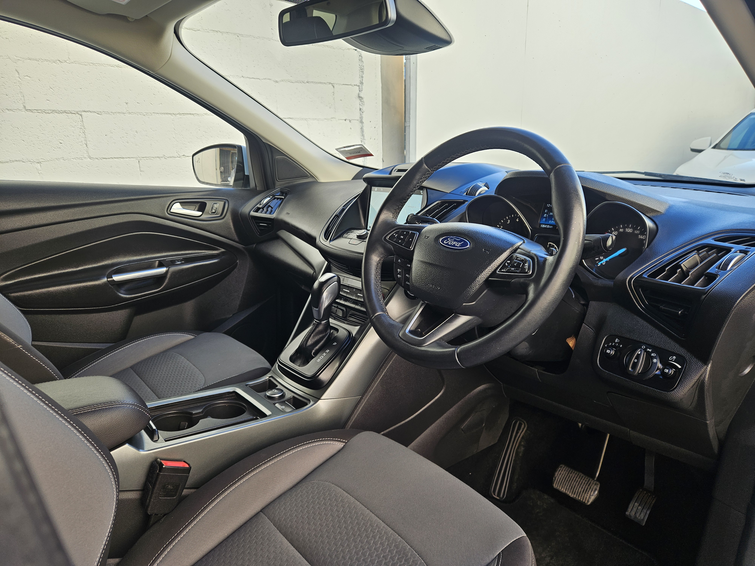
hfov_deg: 73.9
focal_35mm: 23
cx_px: 378
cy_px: 283
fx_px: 502
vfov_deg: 58.9
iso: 25
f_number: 1.8
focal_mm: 5.4
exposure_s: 1/119
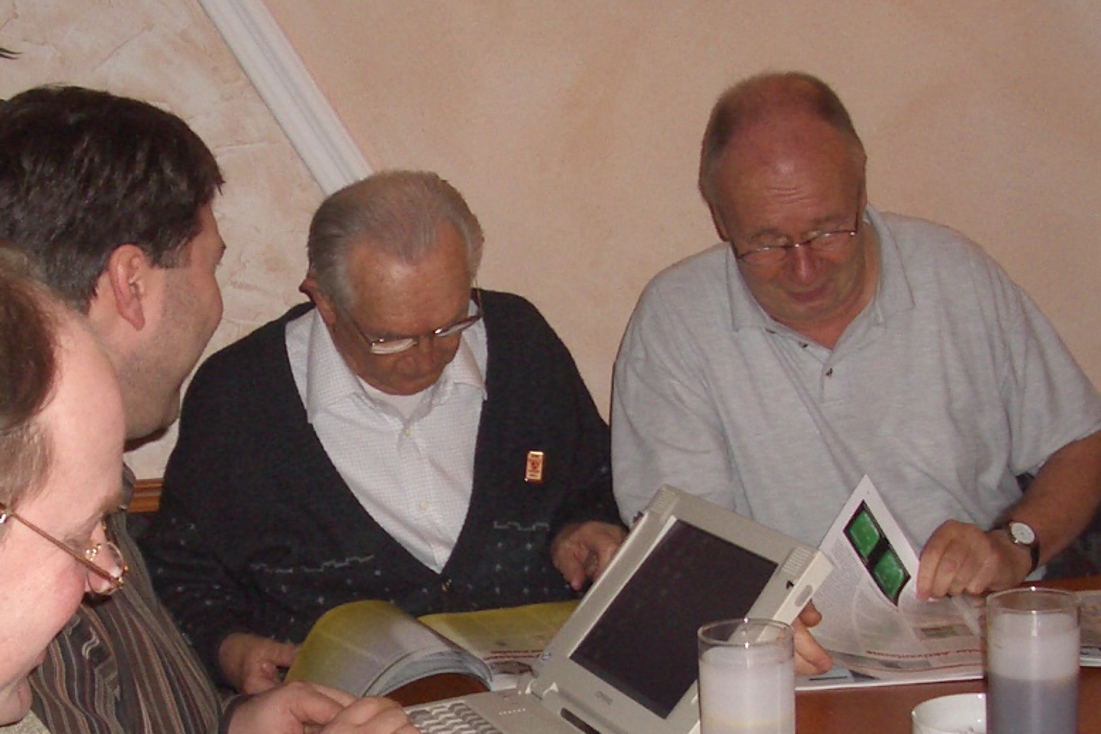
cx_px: 442
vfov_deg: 18.0
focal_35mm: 75
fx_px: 2294
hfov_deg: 26.9
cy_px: 570
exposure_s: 1/60
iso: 100
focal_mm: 5.8
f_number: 2.6
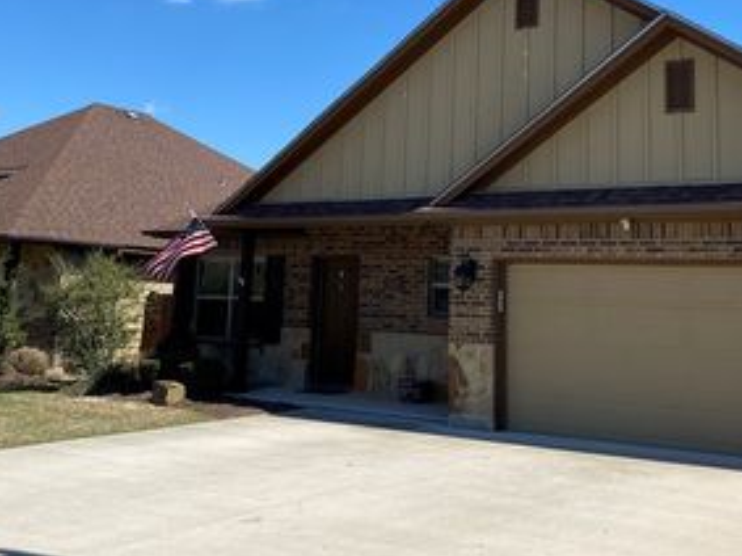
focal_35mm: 46
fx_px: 986
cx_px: 391
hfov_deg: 41.2
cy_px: 127
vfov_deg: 30.9
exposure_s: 1/2625
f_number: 1.8
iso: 32
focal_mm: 4.25
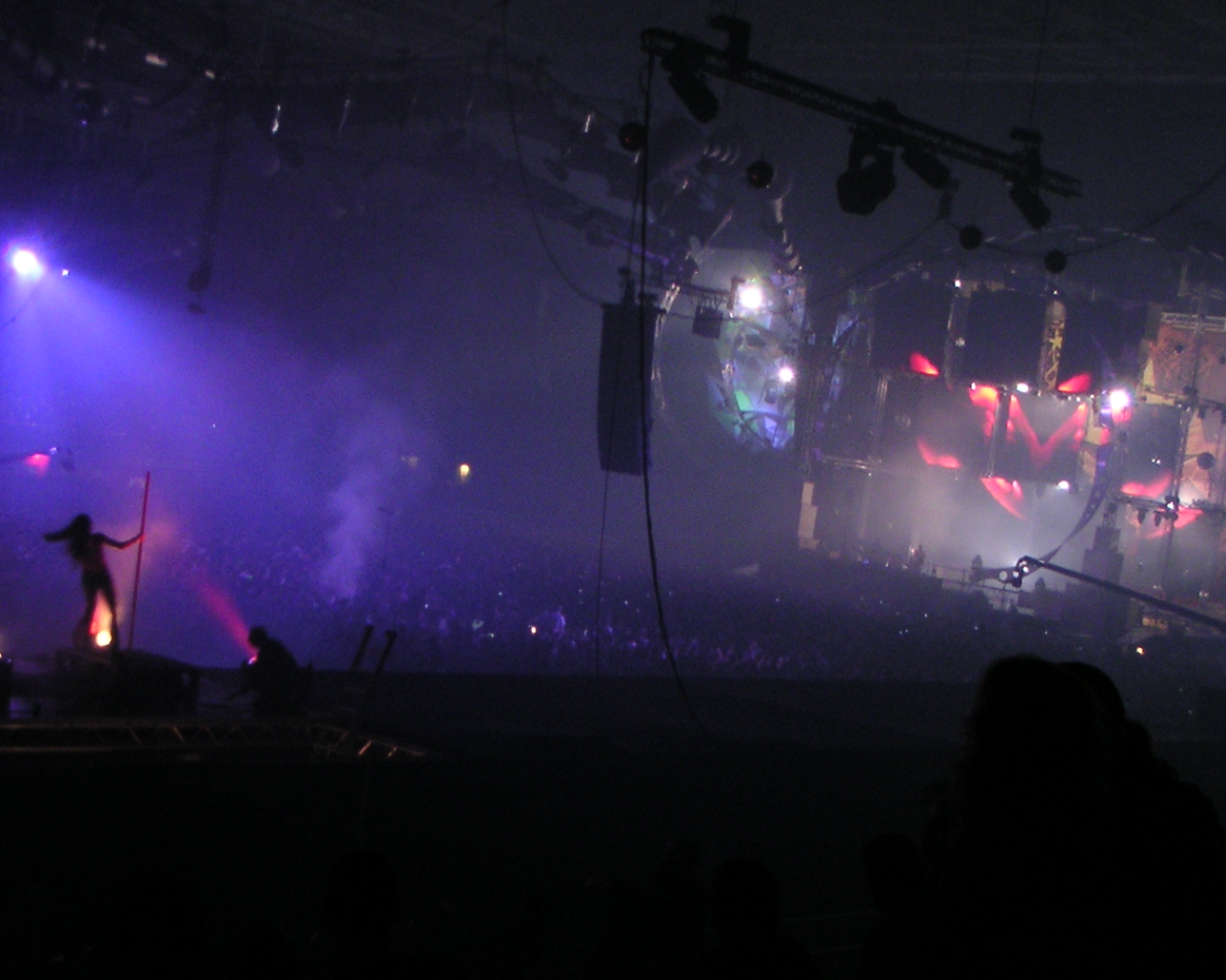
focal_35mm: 59
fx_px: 2140
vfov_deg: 25.7
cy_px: 602
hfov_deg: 31.9
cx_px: 535
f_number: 2.8
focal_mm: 6
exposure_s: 1/10
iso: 100
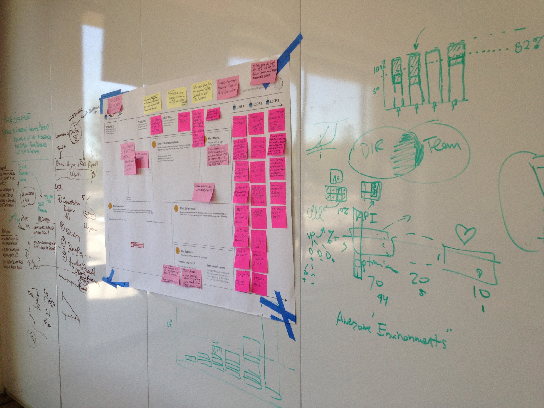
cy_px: 204
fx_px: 550
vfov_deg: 40.7
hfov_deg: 52.6
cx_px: 272
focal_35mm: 35
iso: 64
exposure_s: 1/120
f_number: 2.4
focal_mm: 4.28
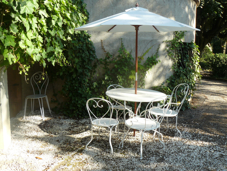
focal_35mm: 36
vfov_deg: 39.7
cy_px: 86
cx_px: 114
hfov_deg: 51.4
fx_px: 236
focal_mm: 6
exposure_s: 1/125
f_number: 4
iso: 100
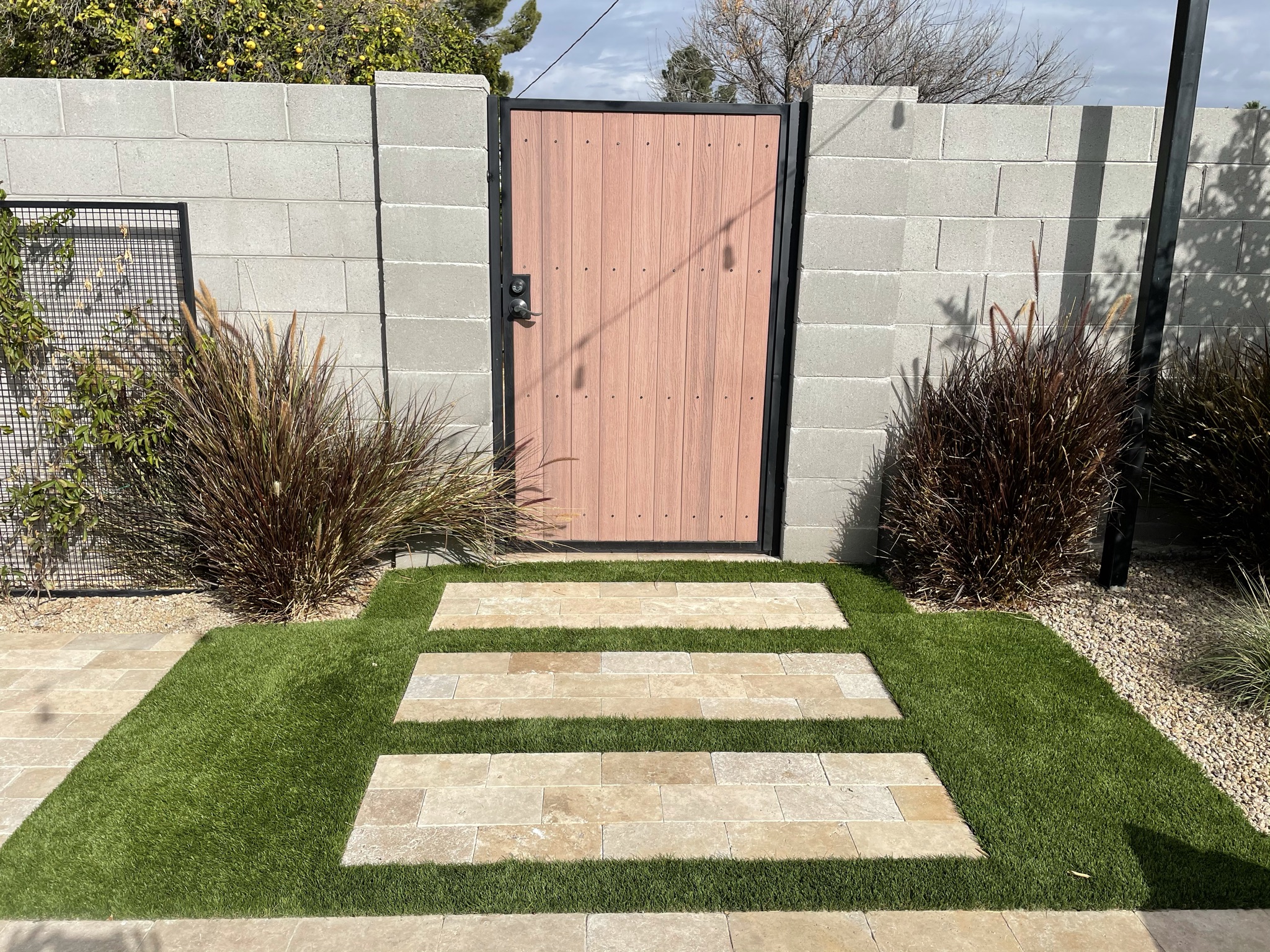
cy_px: 476
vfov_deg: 53.1
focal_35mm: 26
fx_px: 954
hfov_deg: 67.3
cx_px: 635
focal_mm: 4.2
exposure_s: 1/5814
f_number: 1.6
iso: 32
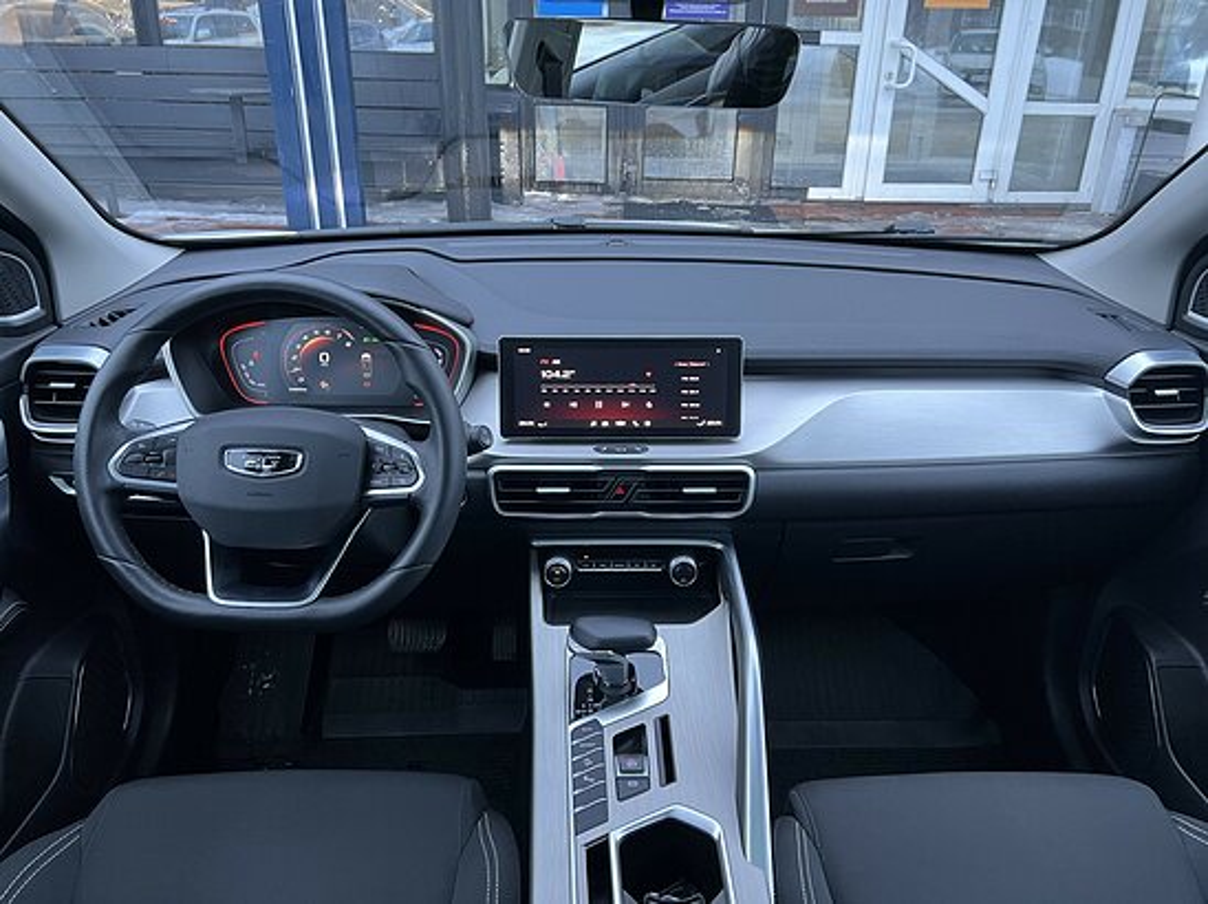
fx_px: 907
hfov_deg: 67.3
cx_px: 604
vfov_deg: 53.0
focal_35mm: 26
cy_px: 452
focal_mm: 5.7
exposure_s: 1/60
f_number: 1.5
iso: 160
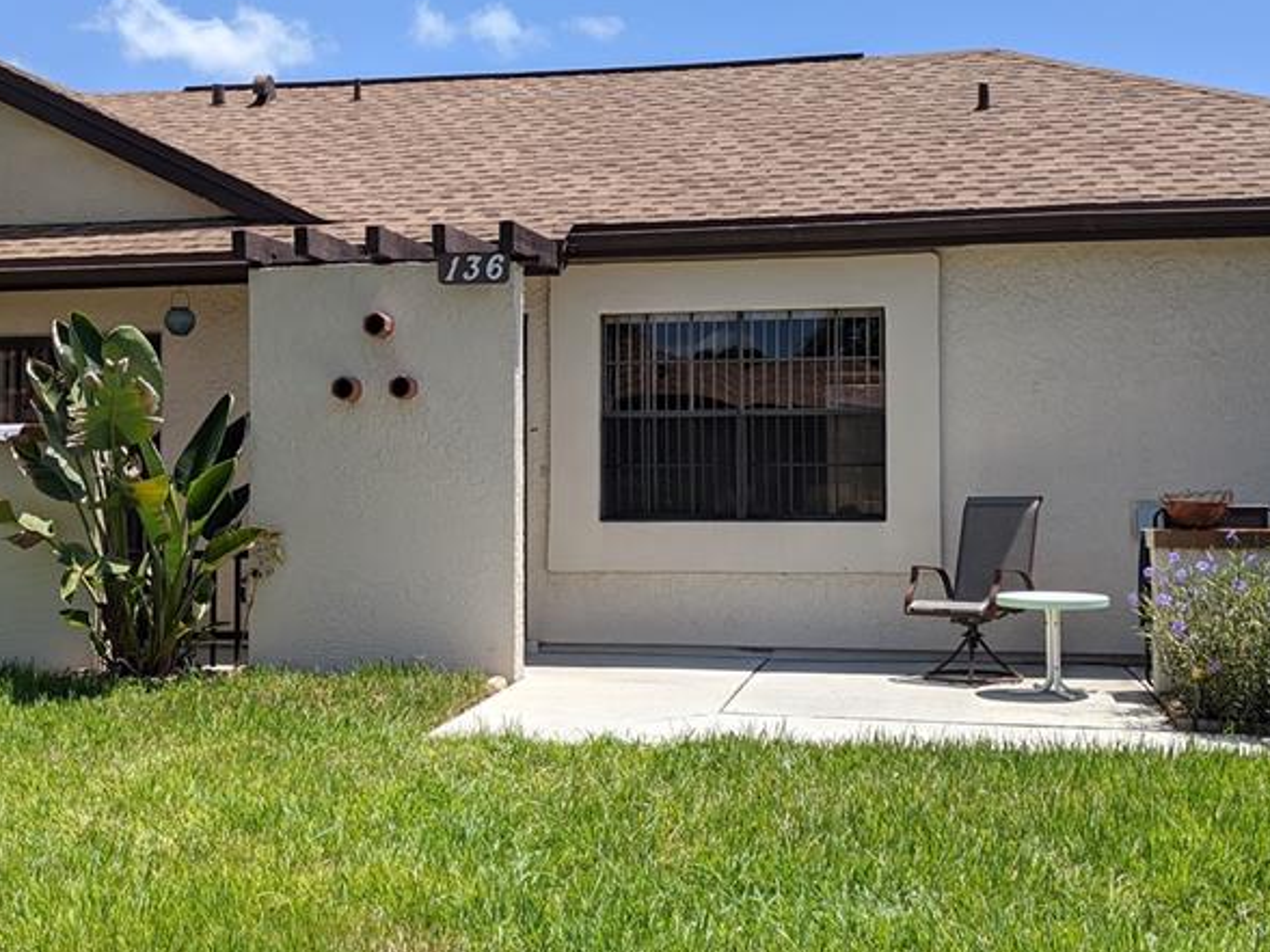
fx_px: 1724
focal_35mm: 47
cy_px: 449
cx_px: 603
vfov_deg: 30.9
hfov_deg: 40.4
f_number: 1.73
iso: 52
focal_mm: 4.38
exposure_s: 1/2611
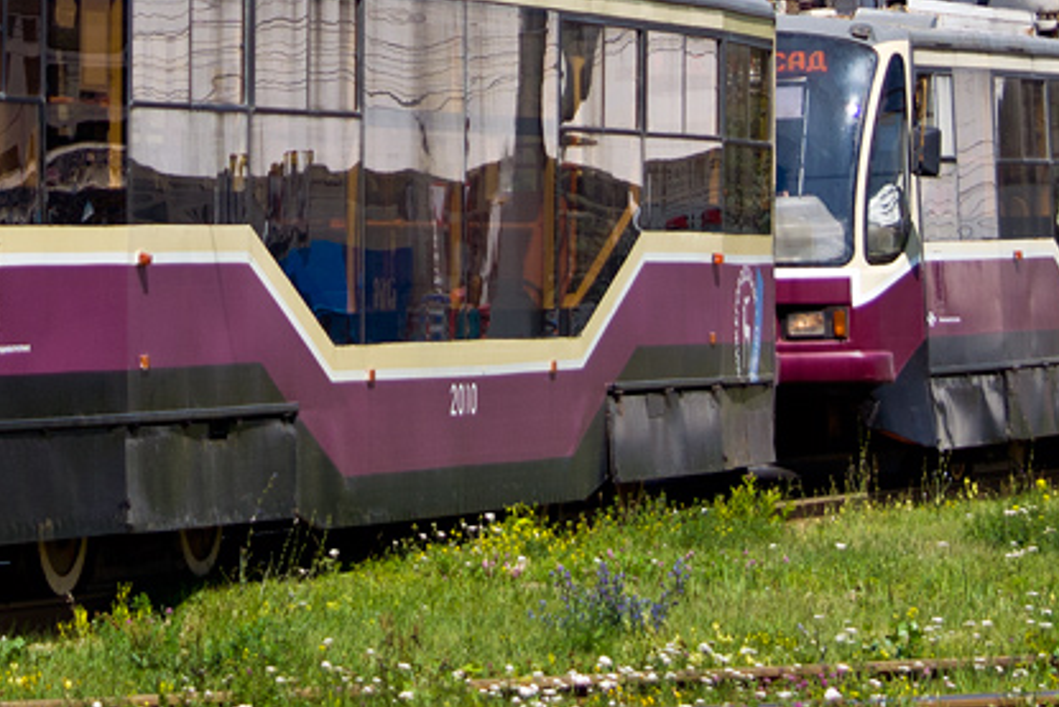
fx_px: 7016
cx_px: 339
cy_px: -242
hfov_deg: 8.6
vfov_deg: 5.7
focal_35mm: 238
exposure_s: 1/800
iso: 100
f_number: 5
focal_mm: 55
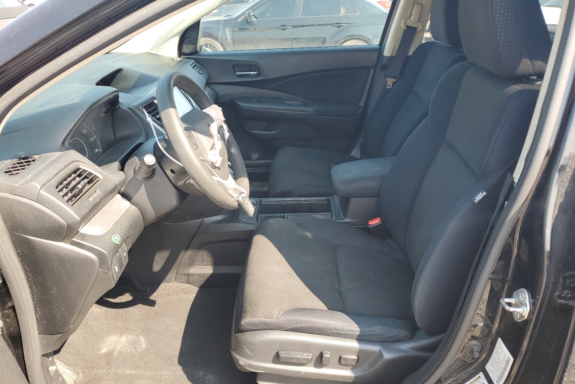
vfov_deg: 46.4
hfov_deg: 65.5
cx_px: 288
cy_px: 187
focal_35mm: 28
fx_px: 447
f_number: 1.5
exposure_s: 1/323
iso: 50
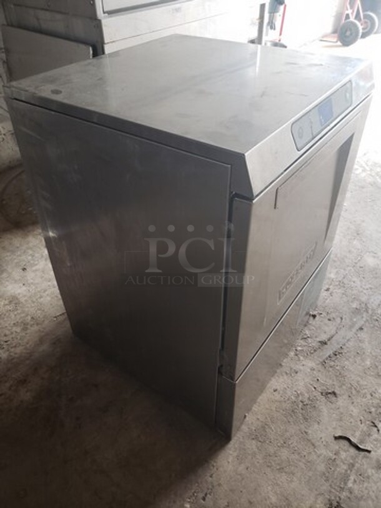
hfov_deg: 53.1
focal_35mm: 26
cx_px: 190
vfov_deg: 67.3
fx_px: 381
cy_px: 254
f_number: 2.4
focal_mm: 4.3
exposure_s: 1/60
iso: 250
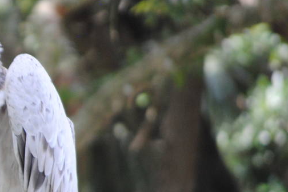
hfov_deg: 2.2
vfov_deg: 1.4
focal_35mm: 952
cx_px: -104
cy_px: 174
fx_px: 7622
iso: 400
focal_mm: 200
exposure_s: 1/100
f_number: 5.6
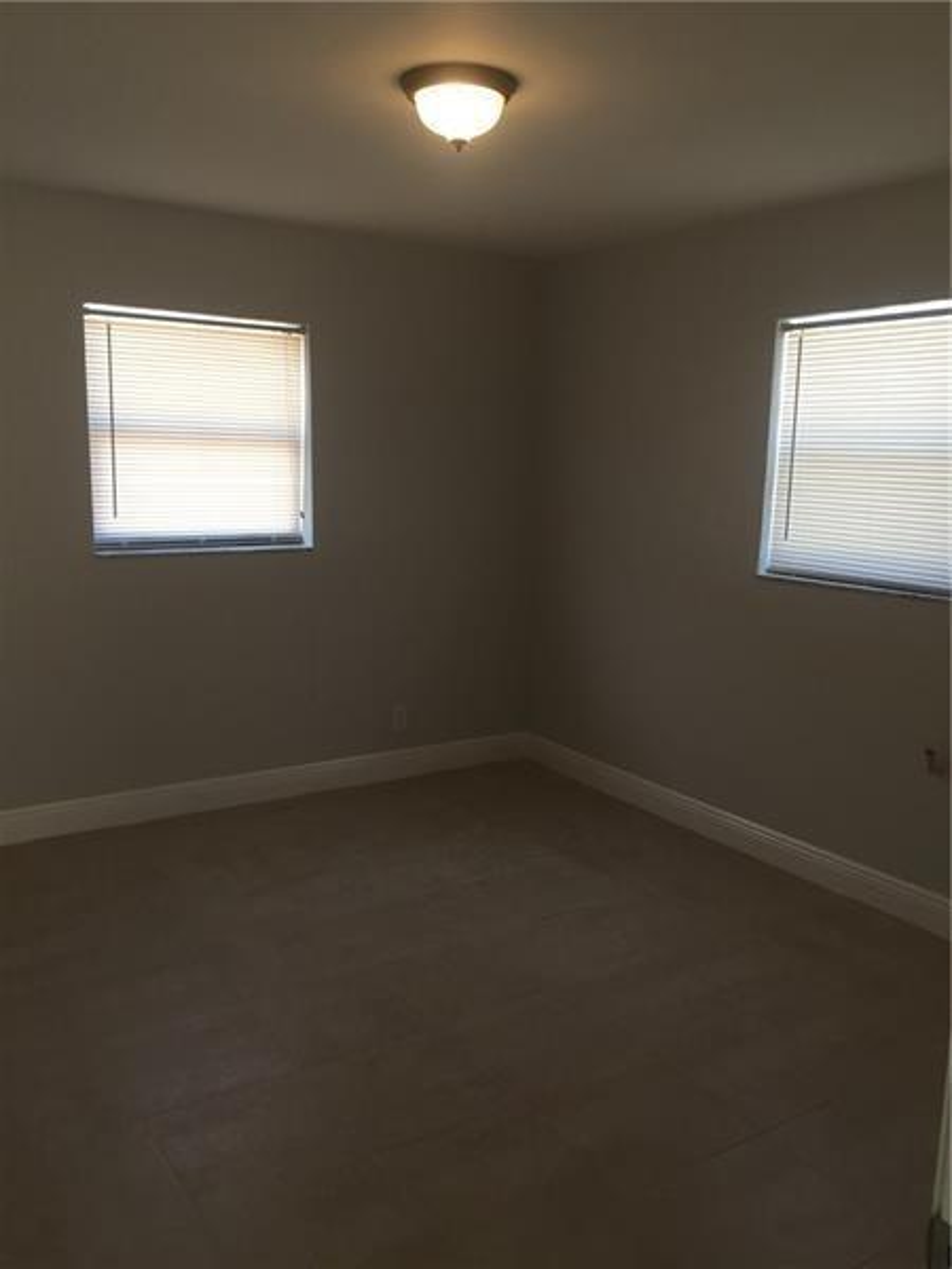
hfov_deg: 48.2
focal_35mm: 29
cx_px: 476
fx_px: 1063
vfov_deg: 61.7
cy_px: 634
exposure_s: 1/60
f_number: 2.2
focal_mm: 4.15
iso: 32
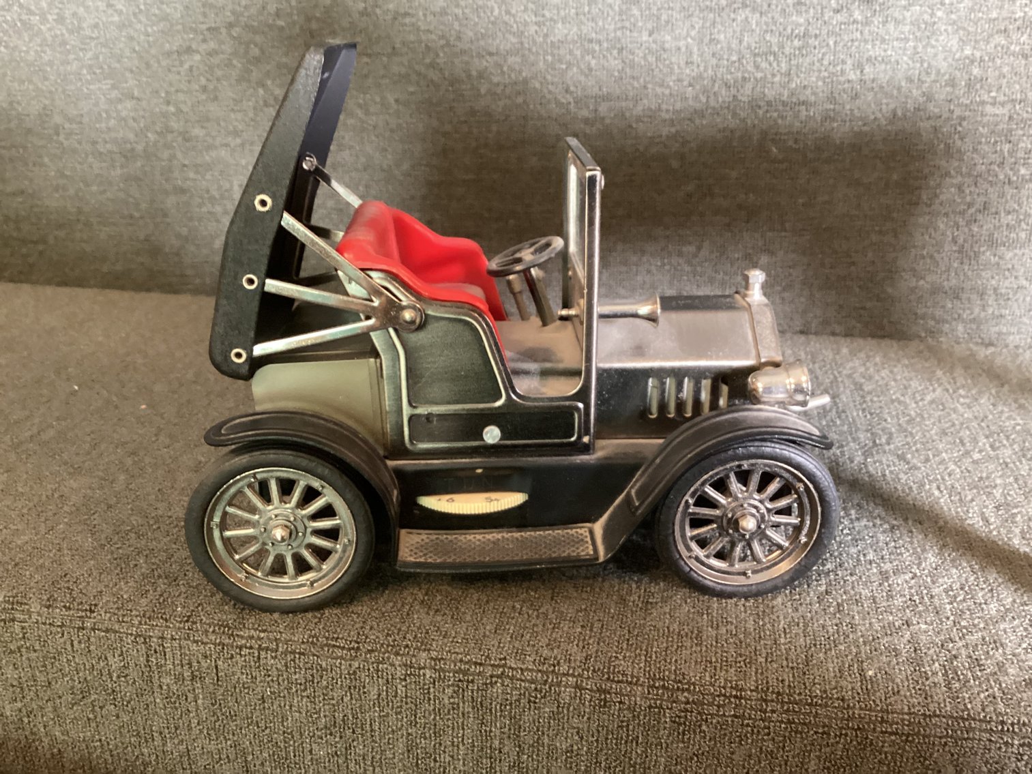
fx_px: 924
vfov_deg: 45.4
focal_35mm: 31
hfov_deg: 58.3
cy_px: 387
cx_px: 516
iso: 640
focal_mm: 3.3
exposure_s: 1/30
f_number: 2.4
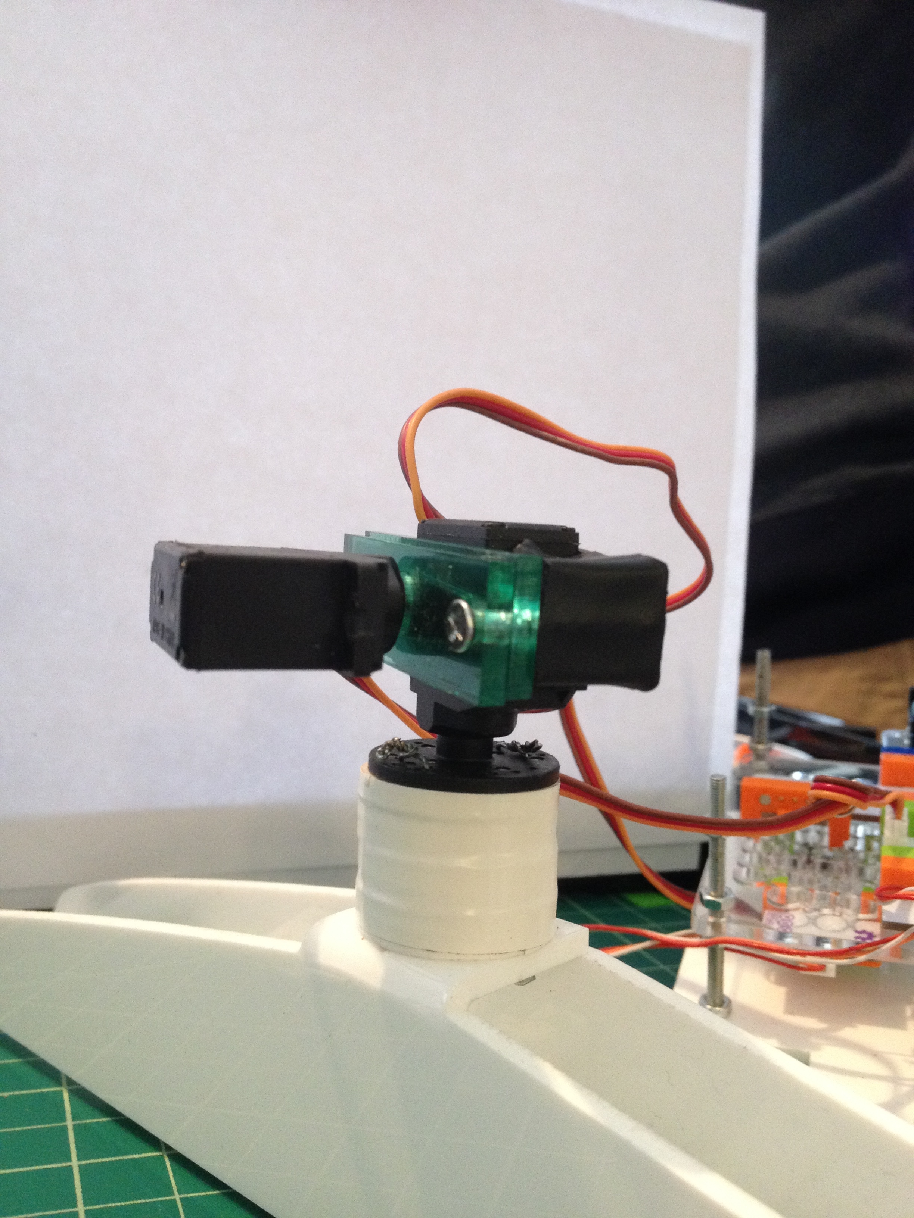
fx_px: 1232
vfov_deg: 52.6
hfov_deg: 40.7
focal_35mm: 35
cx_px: 457
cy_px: 609
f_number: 2.4
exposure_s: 1/20
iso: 250
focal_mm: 4.28
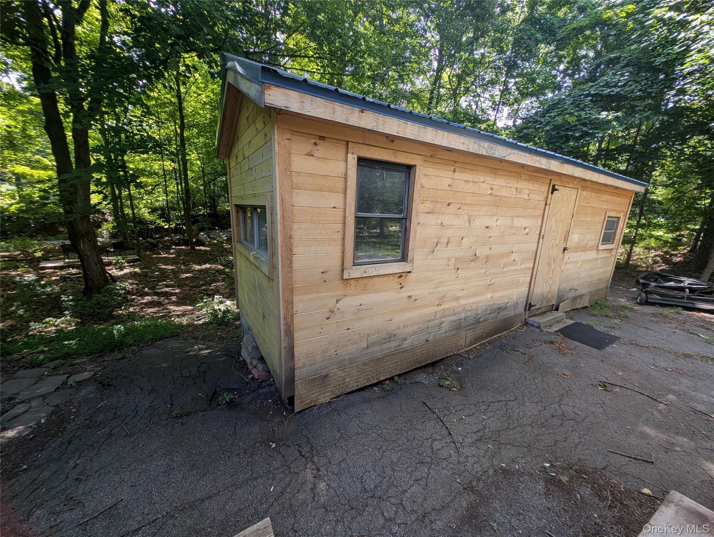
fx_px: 248
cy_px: 268
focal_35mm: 12
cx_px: 357
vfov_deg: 94.6
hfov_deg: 110.5
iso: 30
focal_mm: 2.23
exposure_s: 1/91.7
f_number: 1.95
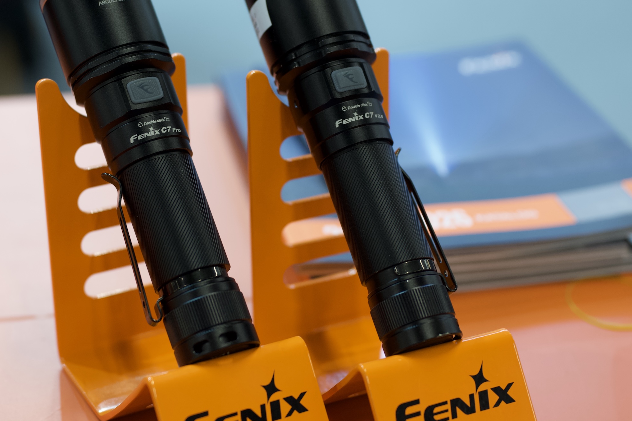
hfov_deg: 21.4
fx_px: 1668
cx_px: 240
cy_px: 162
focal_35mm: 95
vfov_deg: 14.4
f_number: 2.5
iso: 400
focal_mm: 50
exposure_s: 1/80
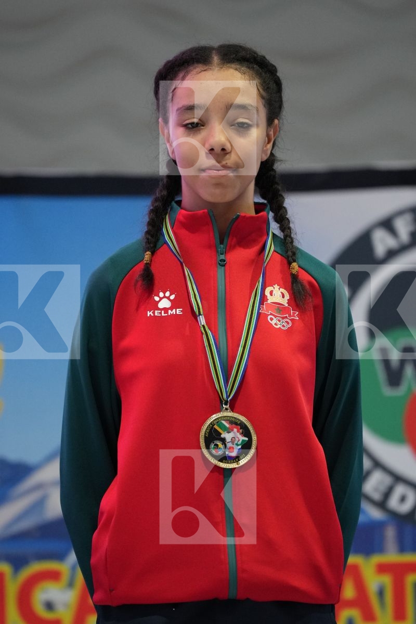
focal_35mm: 300
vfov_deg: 6.9
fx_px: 5200
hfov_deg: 4.6
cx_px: 208
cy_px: 312
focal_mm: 200
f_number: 2.8
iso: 2500
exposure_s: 1/250
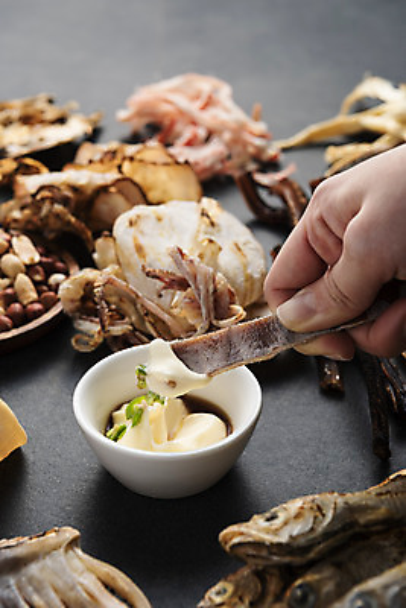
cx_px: 203
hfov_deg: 19.5
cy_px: 304
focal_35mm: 70
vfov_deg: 28.8
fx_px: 1183
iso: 100
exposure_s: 1/125
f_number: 9
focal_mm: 70
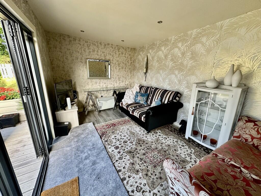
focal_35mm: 14
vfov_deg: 85.7
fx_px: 106
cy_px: 98
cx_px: 130
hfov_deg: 102.1
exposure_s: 1/99
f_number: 2.2
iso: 160
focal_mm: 2.22
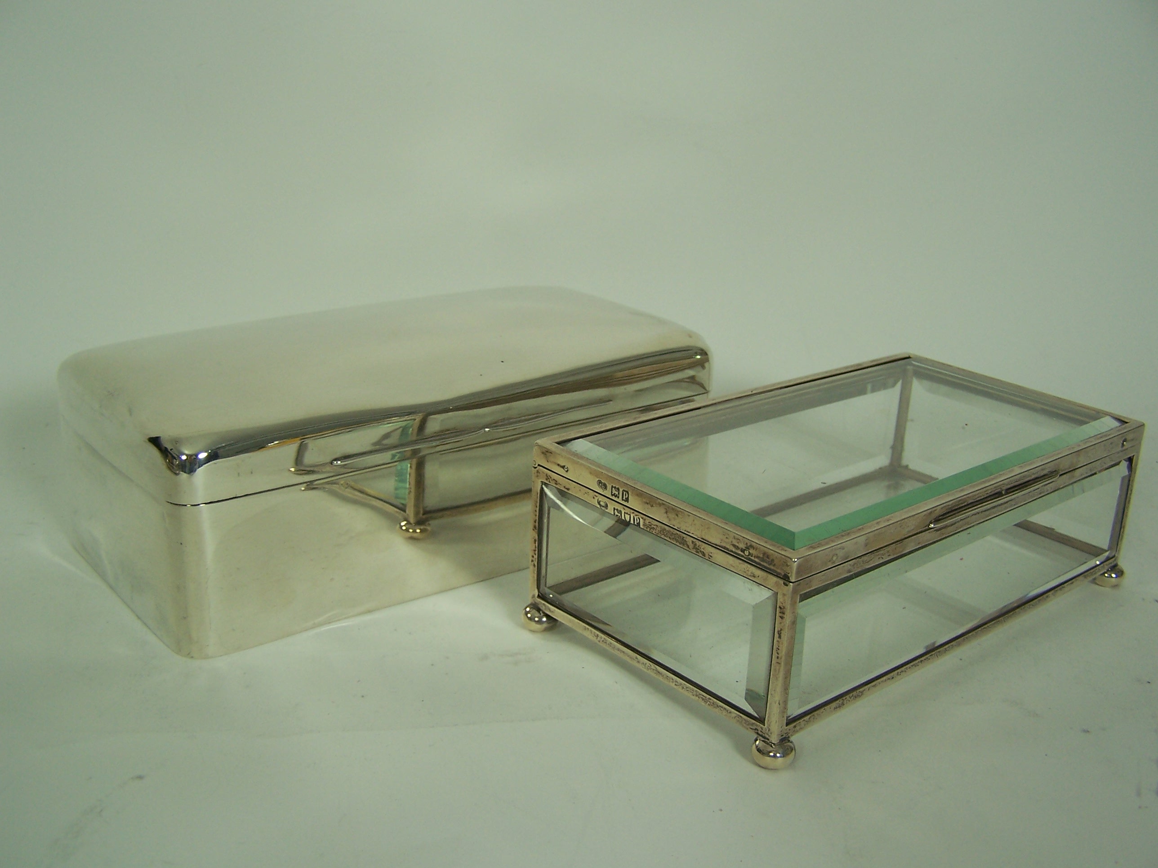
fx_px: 1271
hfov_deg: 49.0
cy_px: 434
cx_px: 579
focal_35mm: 38
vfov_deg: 37.7
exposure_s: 1/90
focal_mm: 6.3
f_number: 2.8
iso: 80
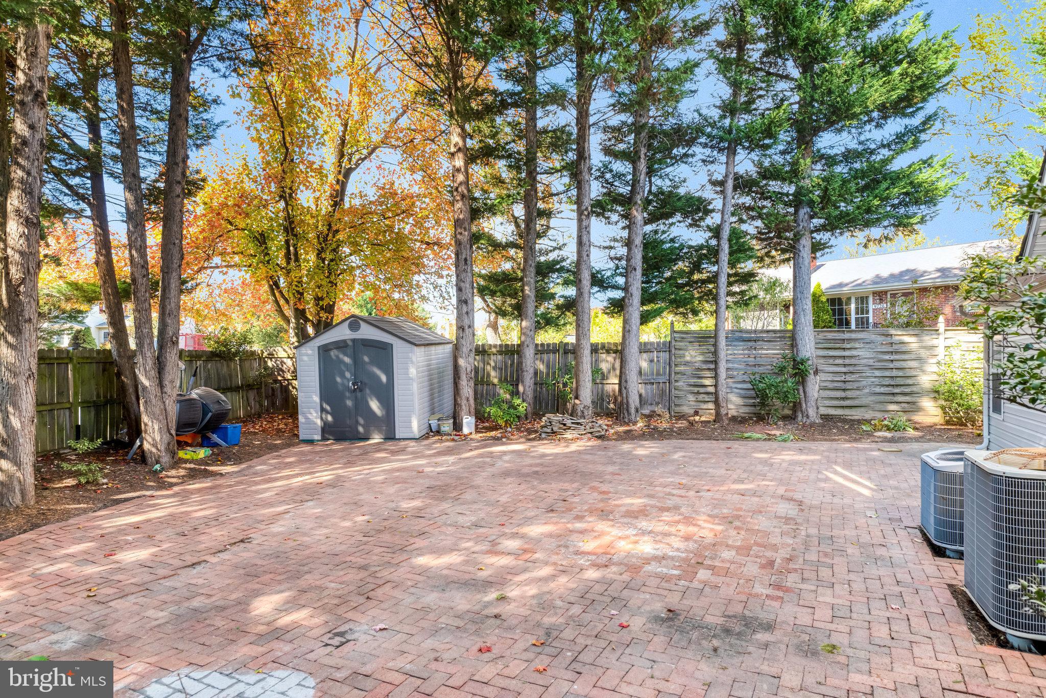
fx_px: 581
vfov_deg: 62.0
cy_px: 349
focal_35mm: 20
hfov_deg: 84.0
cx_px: 523
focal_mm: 20
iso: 400
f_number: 8
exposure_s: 1/125
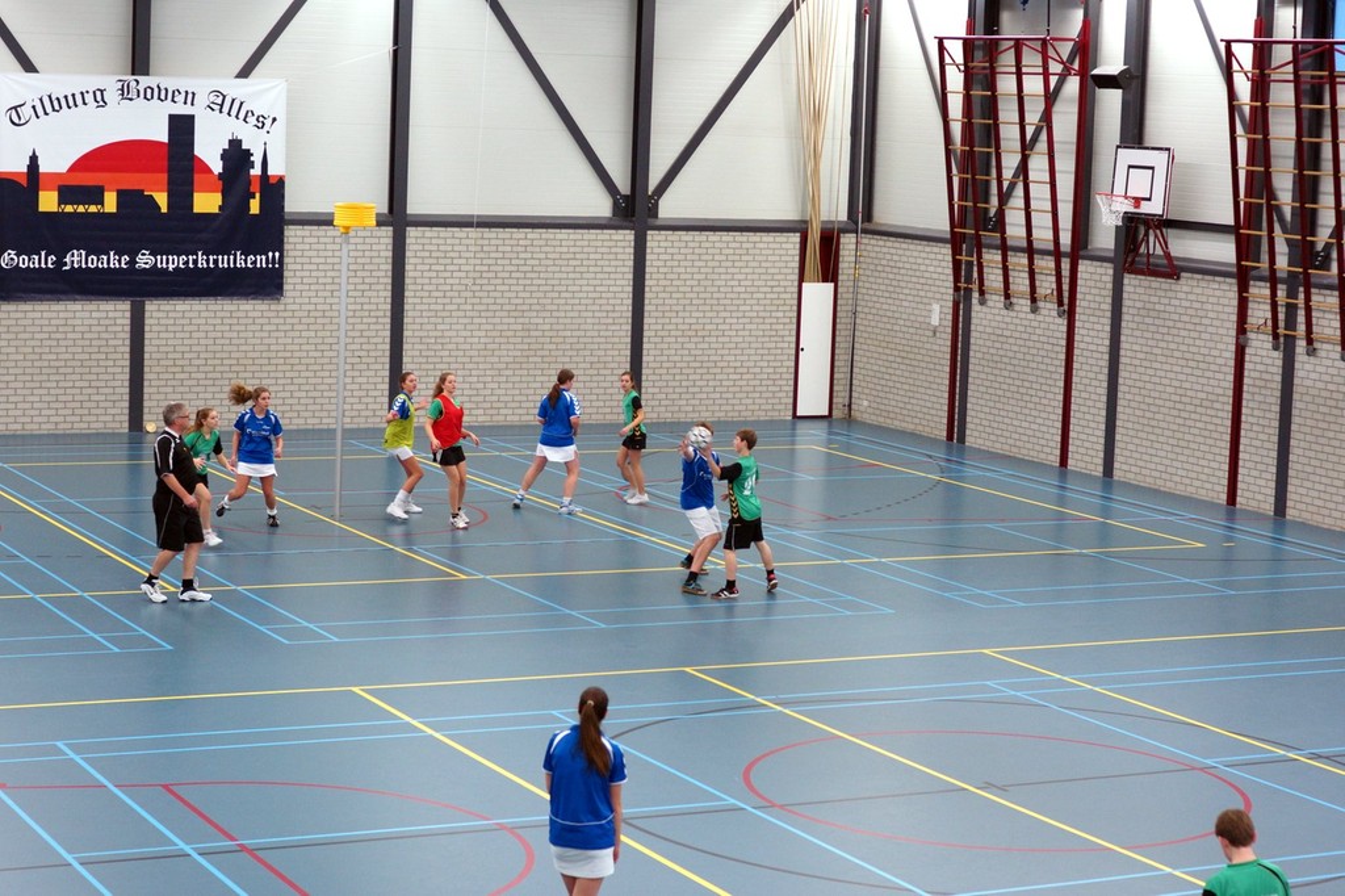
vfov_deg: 18.2
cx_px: 672
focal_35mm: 75
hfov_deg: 27.0
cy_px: 448
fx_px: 2801
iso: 640
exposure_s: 1/160
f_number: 3.5
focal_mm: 50
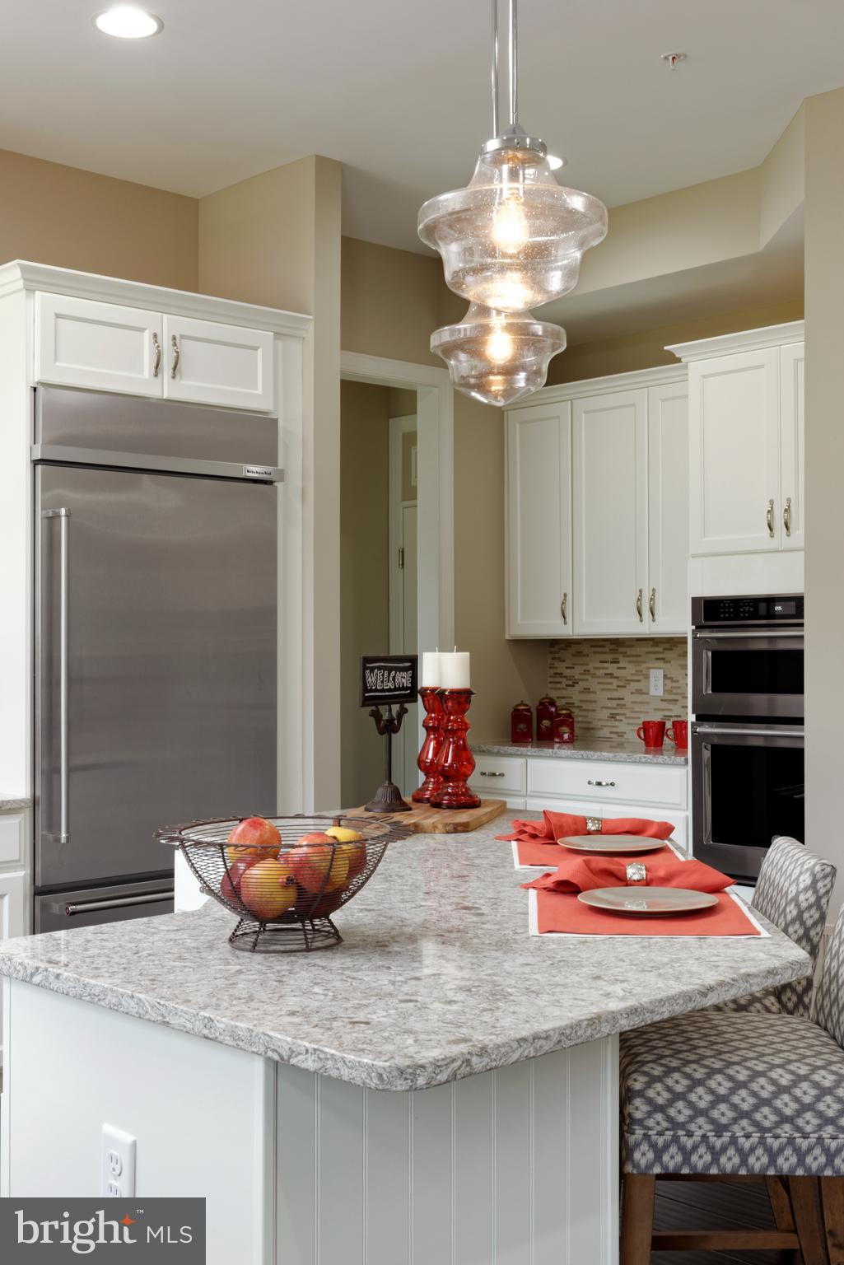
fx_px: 1406
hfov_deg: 33.4
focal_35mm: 40
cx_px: 422
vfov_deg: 48.4
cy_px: 632
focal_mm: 40
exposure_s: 1/13
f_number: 14
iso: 400
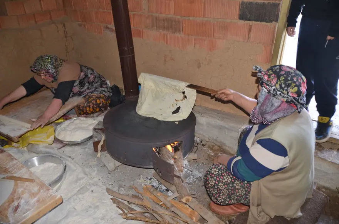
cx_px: 170
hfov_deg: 67.5
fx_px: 254
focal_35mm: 27
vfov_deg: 47.7
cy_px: 112
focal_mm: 18
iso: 800
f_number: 3.5
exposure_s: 1/60
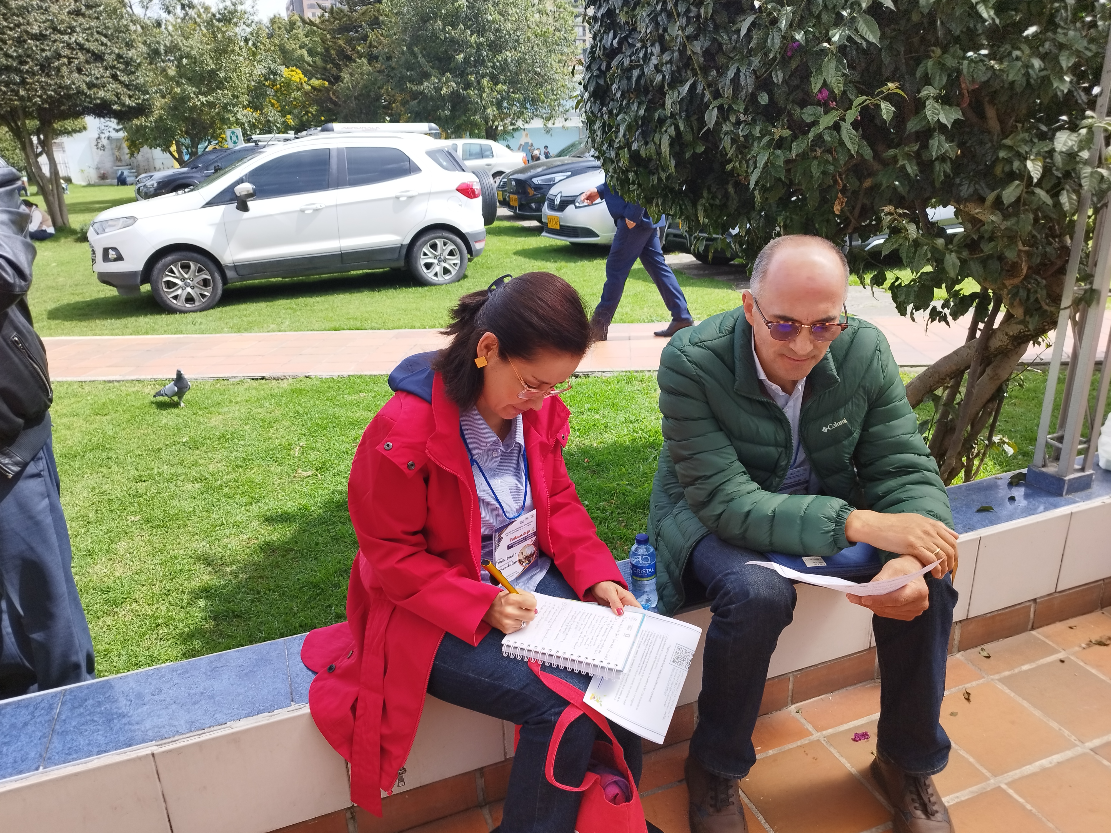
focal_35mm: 24
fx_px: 770
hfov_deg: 71.6
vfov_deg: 56.8
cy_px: 416
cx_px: 556
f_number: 1.89
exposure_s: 1/455
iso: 50
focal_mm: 5.89
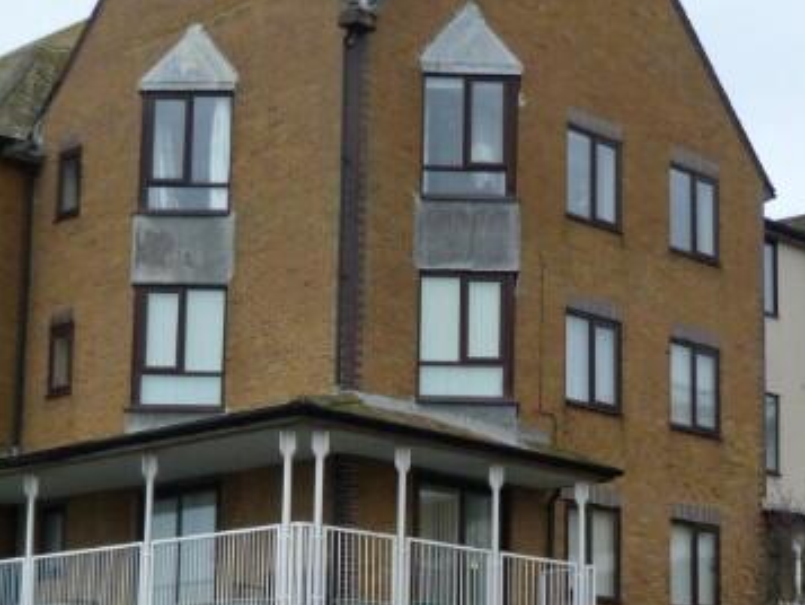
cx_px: 467
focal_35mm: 86
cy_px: 503
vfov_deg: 17.0
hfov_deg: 22.7
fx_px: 2001
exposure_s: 1/60
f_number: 3
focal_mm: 5.4
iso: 80
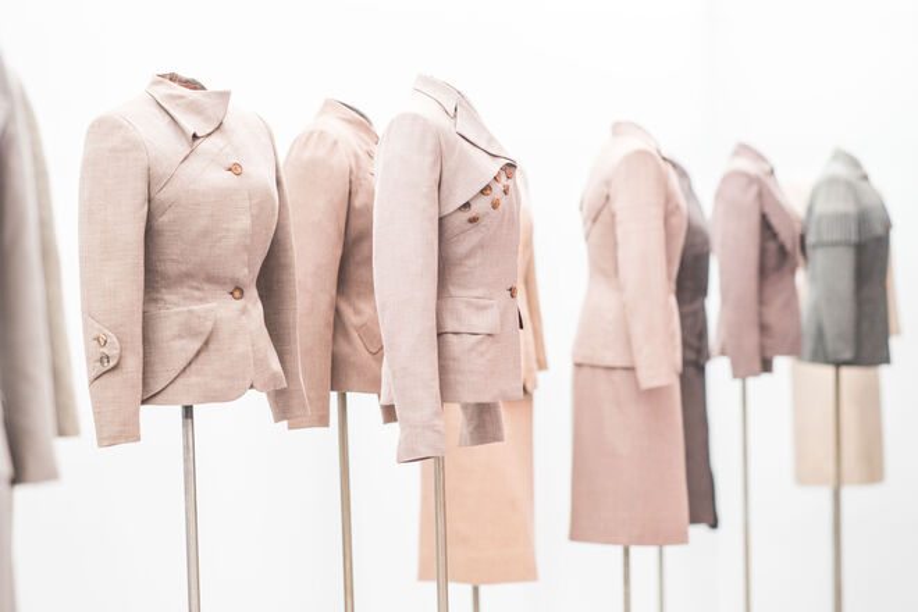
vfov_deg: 10.2
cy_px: 306
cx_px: 459
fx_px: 3442
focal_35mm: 135
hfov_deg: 15.2
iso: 1000
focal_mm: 135
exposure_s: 1/125
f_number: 2.8
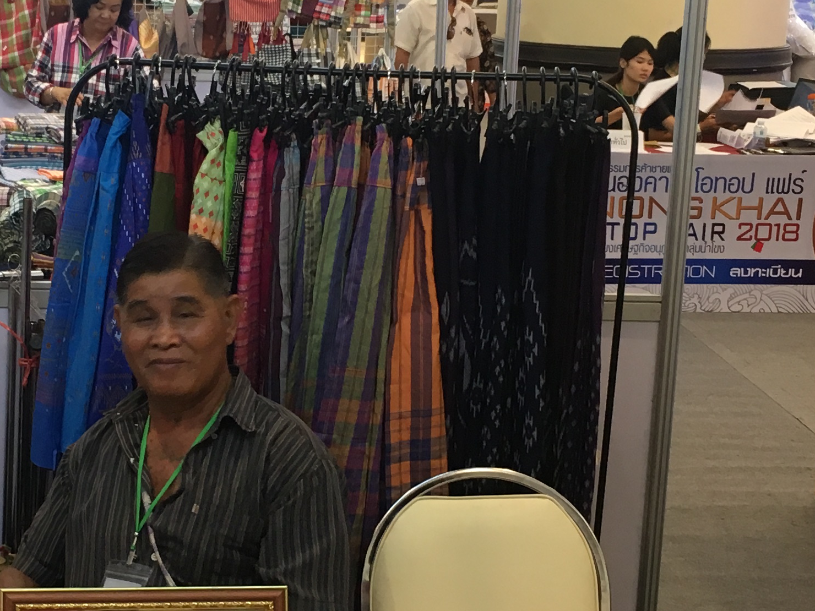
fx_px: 1860
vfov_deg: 18.6
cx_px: 184
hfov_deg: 24.4
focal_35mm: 79
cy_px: 373
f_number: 2.2
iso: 80
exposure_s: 1/33
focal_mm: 4.15
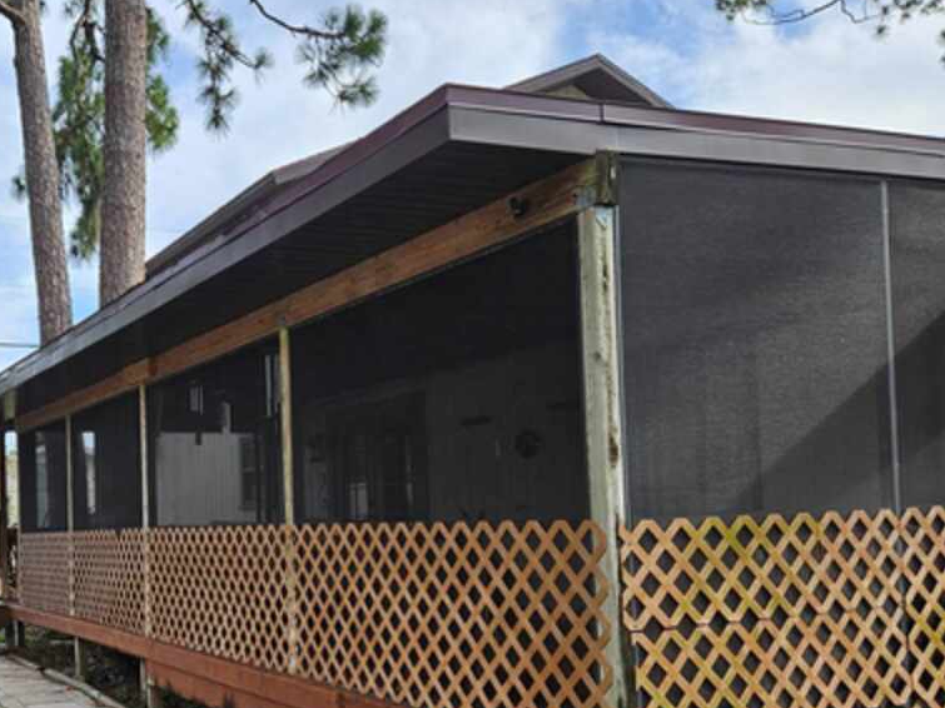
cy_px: 485
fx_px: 1065
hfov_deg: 46.6
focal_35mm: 39
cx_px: 265
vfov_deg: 36.3
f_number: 1.8
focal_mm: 5.4
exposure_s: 1/601
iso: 25
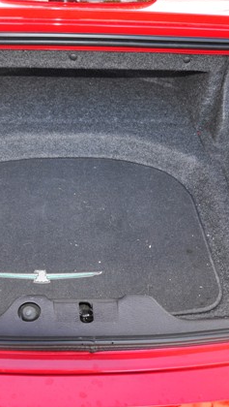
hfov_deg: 27.6
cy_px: 202
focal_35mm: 43
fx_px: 463
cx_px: 73
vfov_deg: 47.3
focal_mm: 18
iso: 200
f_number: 3.5
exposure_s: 1/60
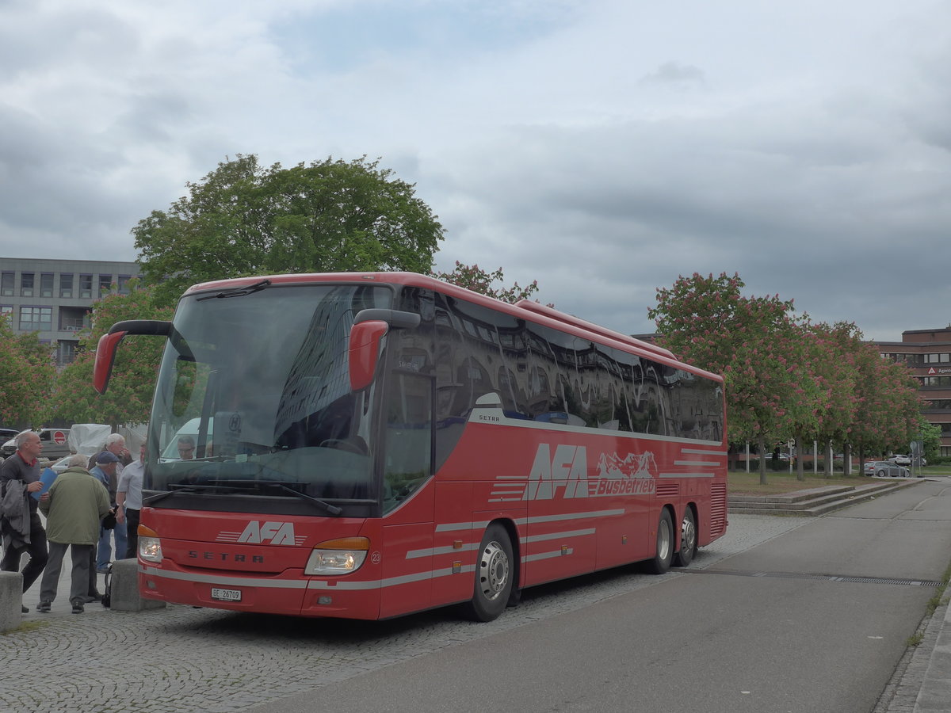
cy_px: 356
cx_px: 476
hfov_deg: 45.8
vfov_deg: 35.1
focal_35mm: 41
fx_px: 1126
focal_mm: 8.4
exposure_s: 1/640
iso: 160
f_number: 5.6
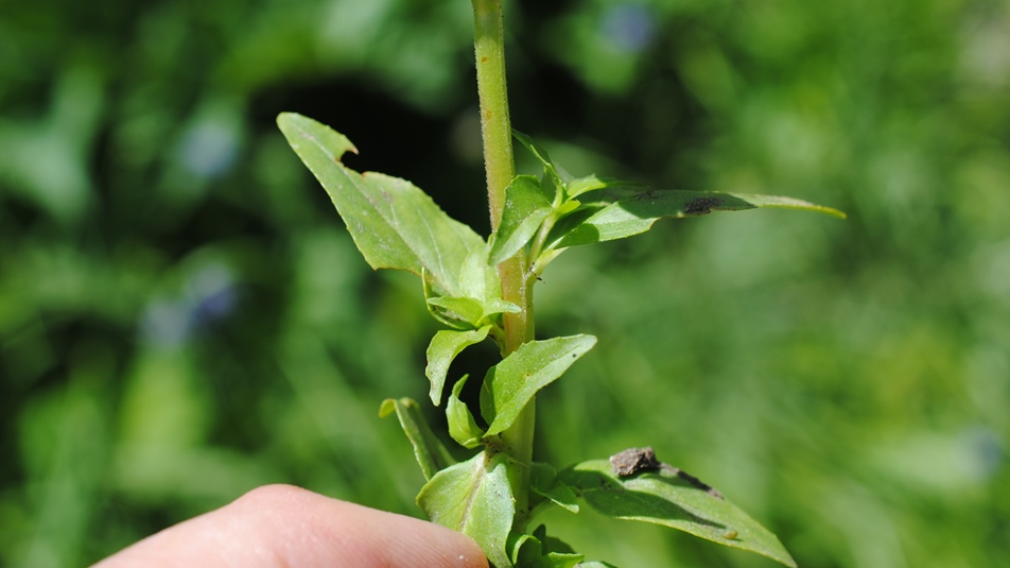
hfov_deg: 32.8
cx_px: 508
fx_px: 1714
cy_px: 266
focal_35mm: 64
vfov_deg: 18.8
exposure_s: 1/200
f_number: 7.1
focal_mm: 40
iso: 100
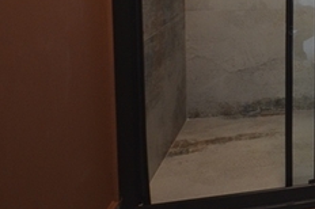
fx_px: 451
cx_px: 438
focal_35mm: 52
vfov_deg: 24.3
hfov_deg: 28.9
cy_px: -23
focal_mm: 11
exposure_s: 1/60
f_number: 4.2
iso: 500
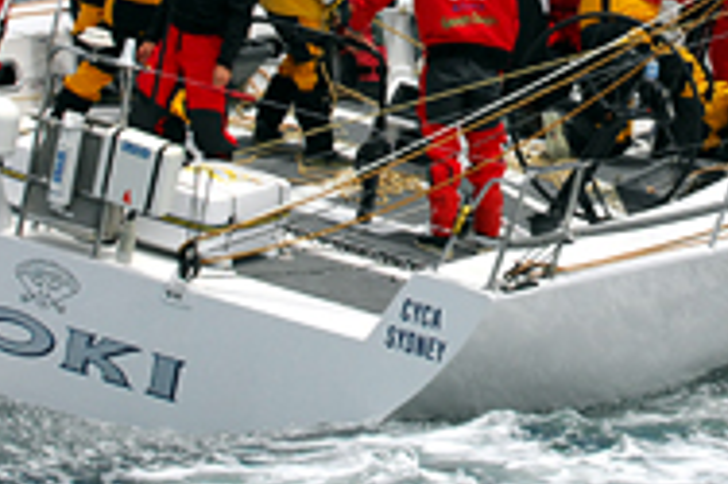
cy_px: -114
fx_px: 7536
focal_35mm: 373
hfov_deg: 5.5
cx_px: 658
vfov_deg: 3.7
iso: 400
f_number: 6.7
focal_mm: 78
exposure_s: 1/1000
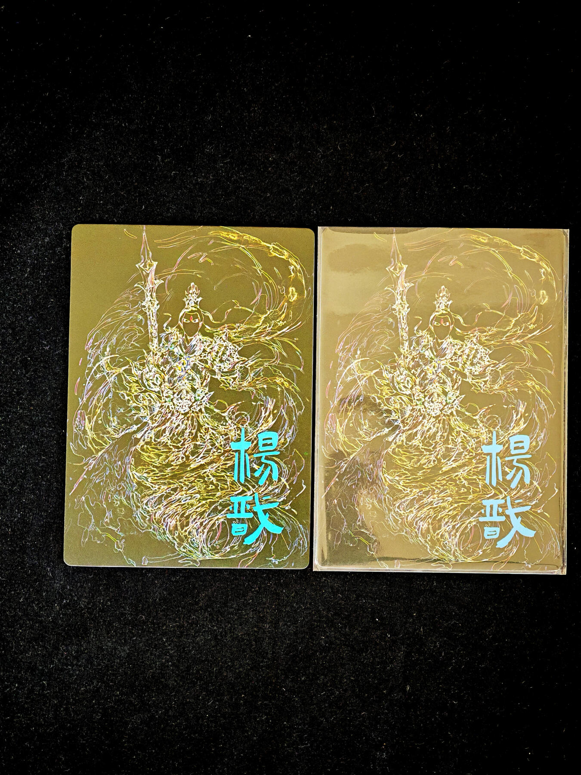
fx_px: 1611
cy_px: 388
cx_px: 290
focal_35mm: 72
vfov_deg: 27.0
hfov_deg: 20.4
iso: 320
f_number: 2.4
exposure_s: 1/25
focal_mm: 8.67
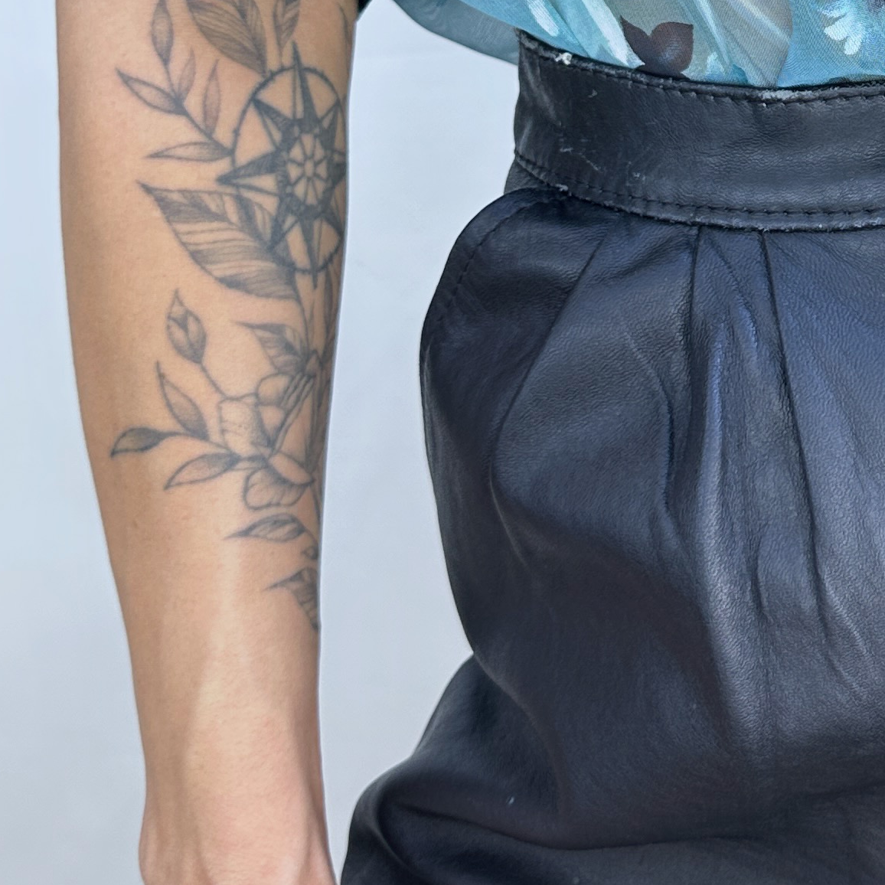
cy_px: -152
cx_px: 916
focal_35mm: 74
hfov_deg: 22.3
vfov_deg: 21.8
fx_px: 2140
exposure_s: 1/133
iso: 64
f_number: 1.78
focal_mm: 6.86
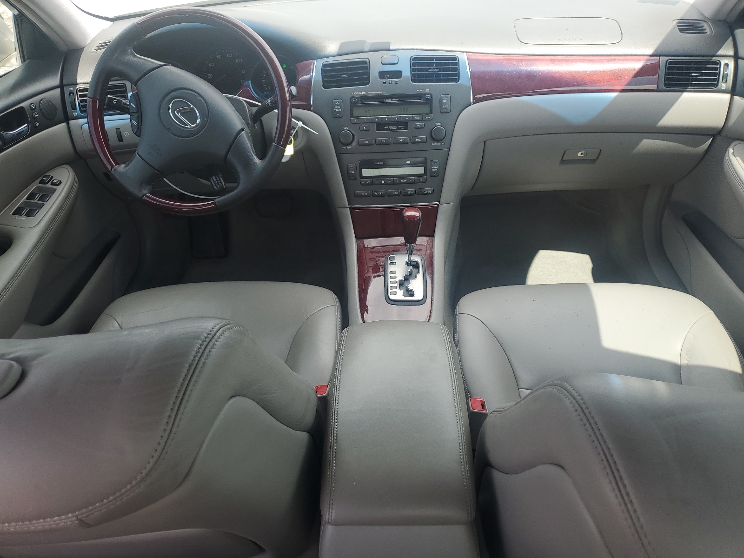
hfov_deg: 67.3
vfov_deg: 53.1
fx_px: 559
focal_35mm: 26
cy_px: 279
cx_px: 372
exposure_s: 1/476
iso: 50
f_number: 1.5
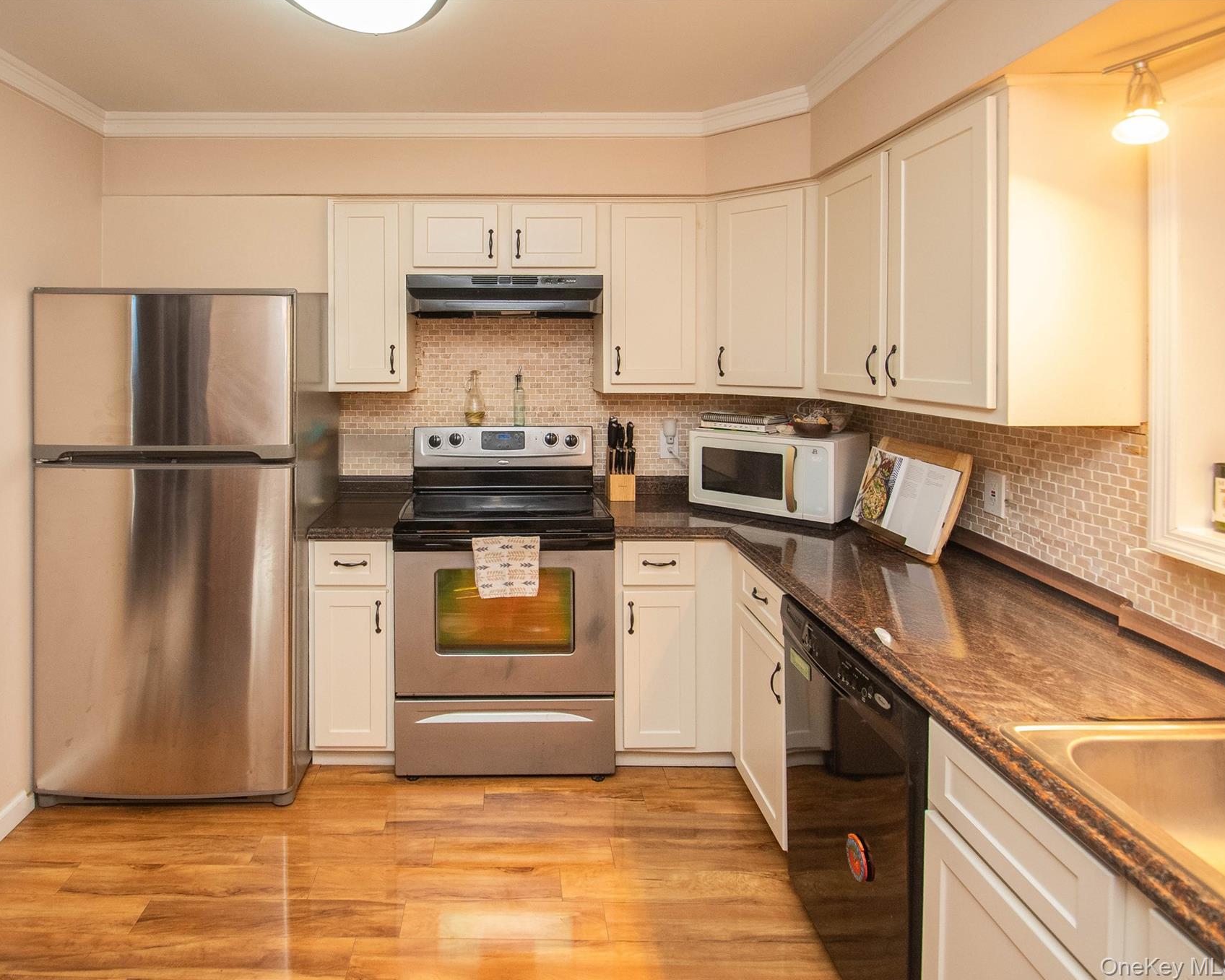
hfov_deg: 88.8
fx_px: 616
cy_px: 491
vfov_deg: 77.0
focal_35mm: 17
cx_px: 507
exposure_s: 1/60
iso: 2500
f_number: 5.6
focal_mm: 10
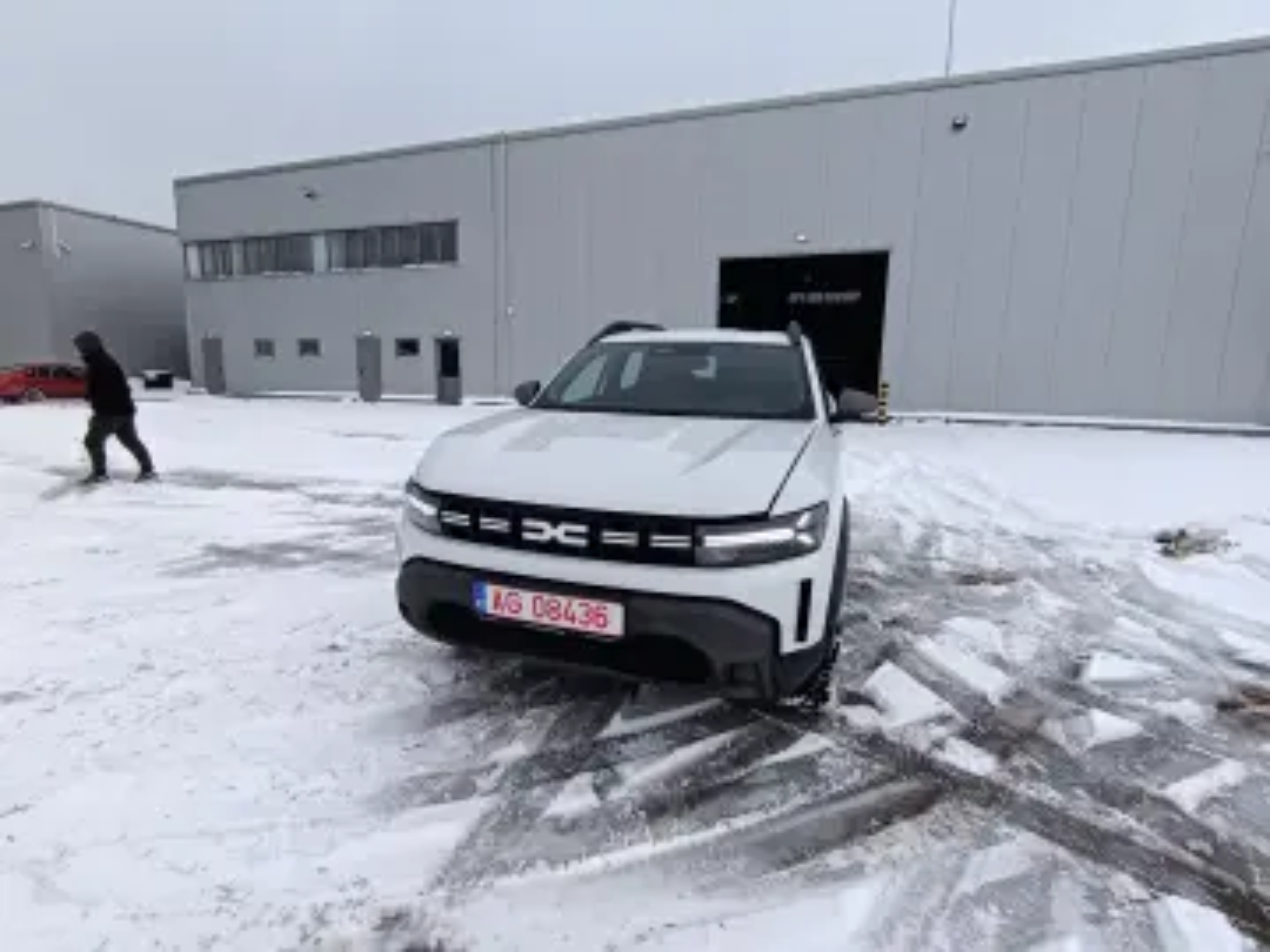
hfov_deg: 91.0
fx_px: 624
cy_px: 476
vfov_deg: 74.7
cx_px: 635
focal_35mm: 17
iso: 103
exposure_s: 1/1091
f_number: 2.2
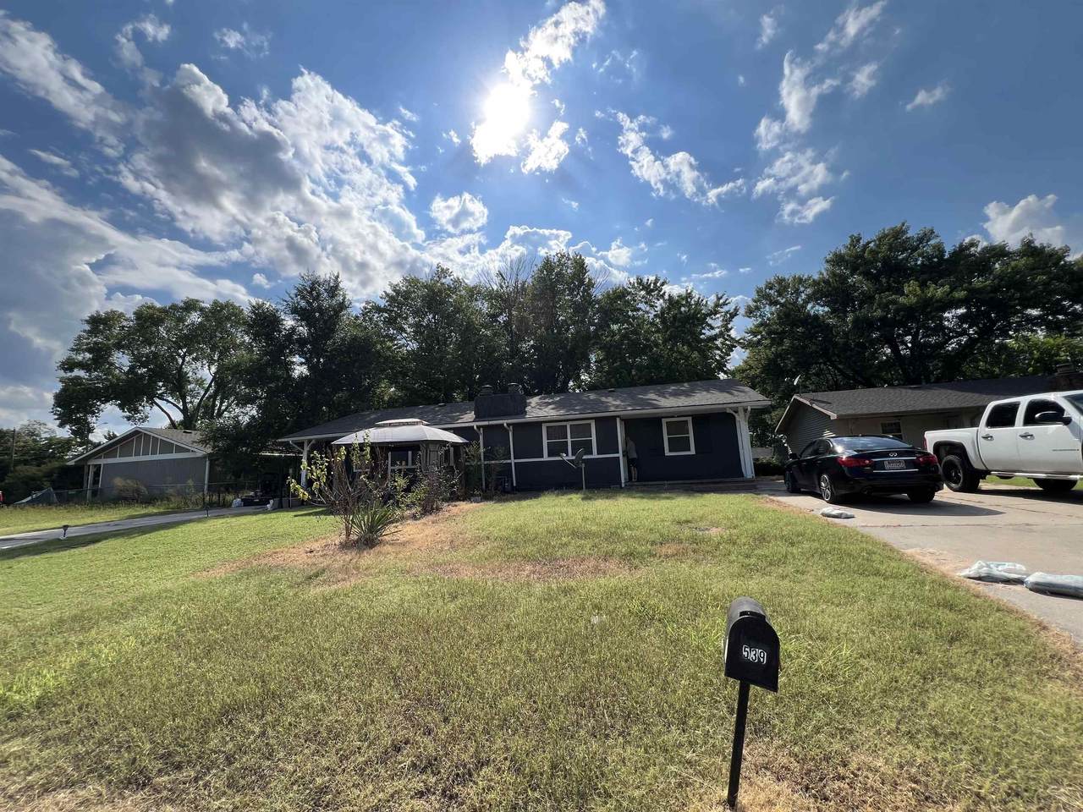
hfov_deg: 106.2
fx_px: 407
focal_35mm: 13
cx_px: 542
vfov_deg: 89.9
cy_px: 406
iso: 32
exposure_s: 1/1575
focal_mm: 1.57
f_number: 1.8
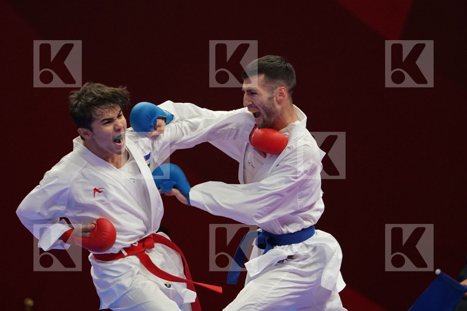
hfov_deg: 4.9
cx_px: 234
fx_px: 5448
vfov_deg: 3.3
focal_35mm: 420
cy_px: 156
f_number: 4
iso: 3200
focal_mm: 280
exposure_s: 1/1000
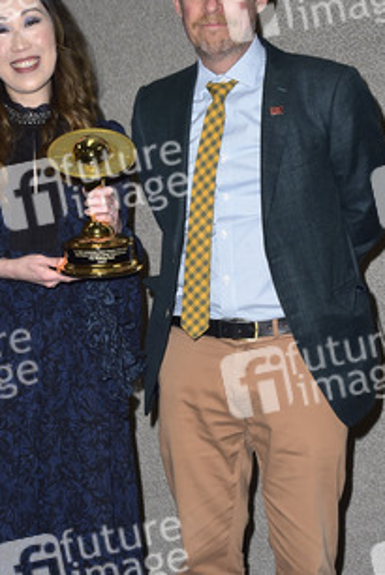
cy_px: 280
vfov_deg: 41.9
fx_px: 751
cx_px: 147
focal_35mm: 47
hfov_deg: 28.6
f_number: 6.3
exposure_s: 1/250
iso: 500
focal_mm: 36
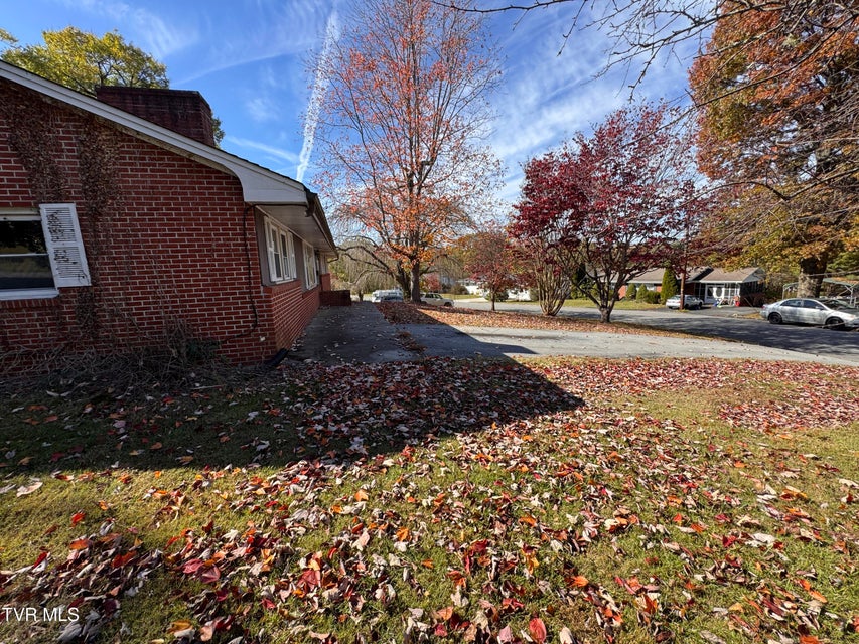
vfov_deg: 85.7
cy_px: 322
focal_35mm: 14
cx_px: 430
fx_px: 347
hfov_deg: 102.1
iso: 40
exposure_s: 1/675
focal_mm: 2.22
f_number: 2.2
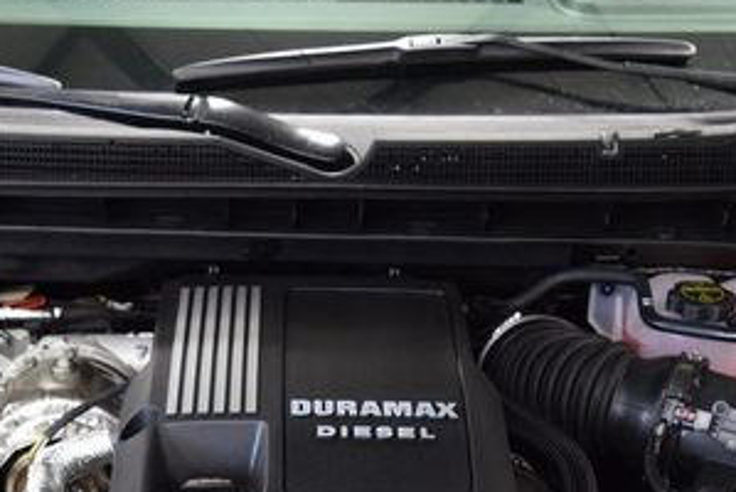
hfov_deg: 26.2
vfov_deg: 17.3
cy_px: 513
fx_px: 1576
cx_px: 268
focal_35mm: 77
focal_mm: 24
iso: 1600
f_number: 6.3
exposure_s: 1/15
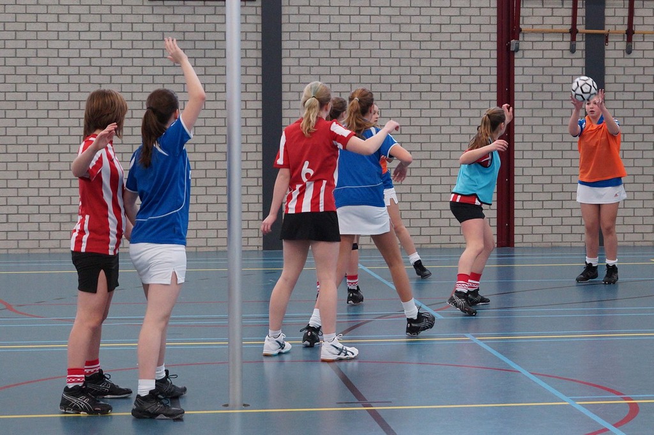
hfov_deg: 27.0
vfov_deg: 18.2
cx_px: 327
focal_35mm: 75
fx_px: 1361
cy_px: 218
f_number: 3.5
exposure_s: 1/250
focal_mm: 50
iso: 1250
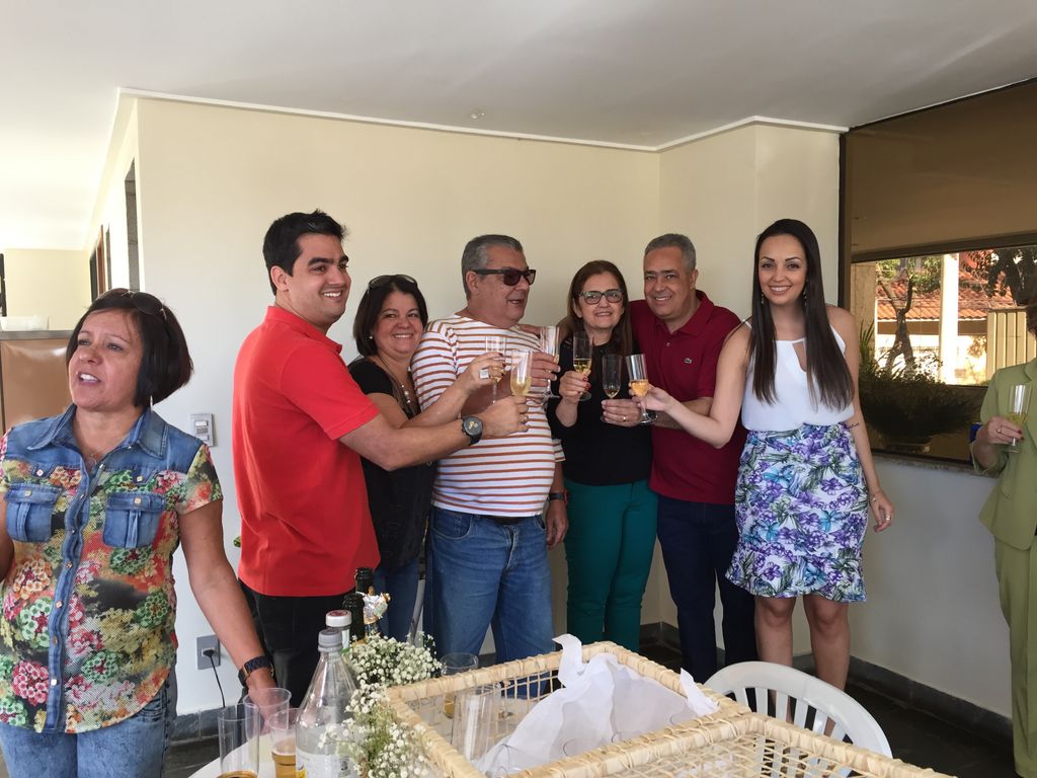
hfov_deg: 61.7
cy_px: 389
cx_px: 518
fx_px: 869
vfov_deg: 48.2
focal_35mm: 29
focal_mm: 4.15
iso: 32
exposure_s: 1/40
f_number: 2.2
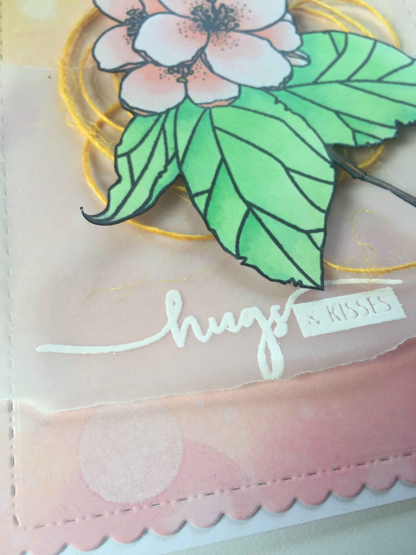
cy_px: 278
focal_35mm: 29
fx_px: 465
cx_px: 208
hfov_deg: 48.2
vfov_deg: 61.7
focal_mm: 4.15
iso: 40
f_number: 2.2
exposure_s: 1/100
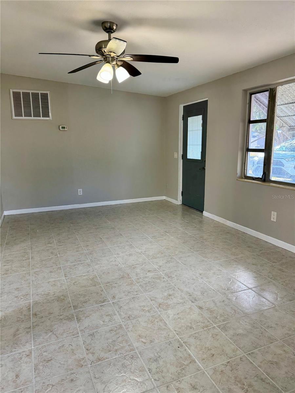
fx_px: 273
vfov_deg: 71.6
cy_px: 196
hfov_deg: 56.8
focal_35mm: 24
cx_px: 148
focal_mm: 6.76
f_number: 1.78
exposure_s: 1/120
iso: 200
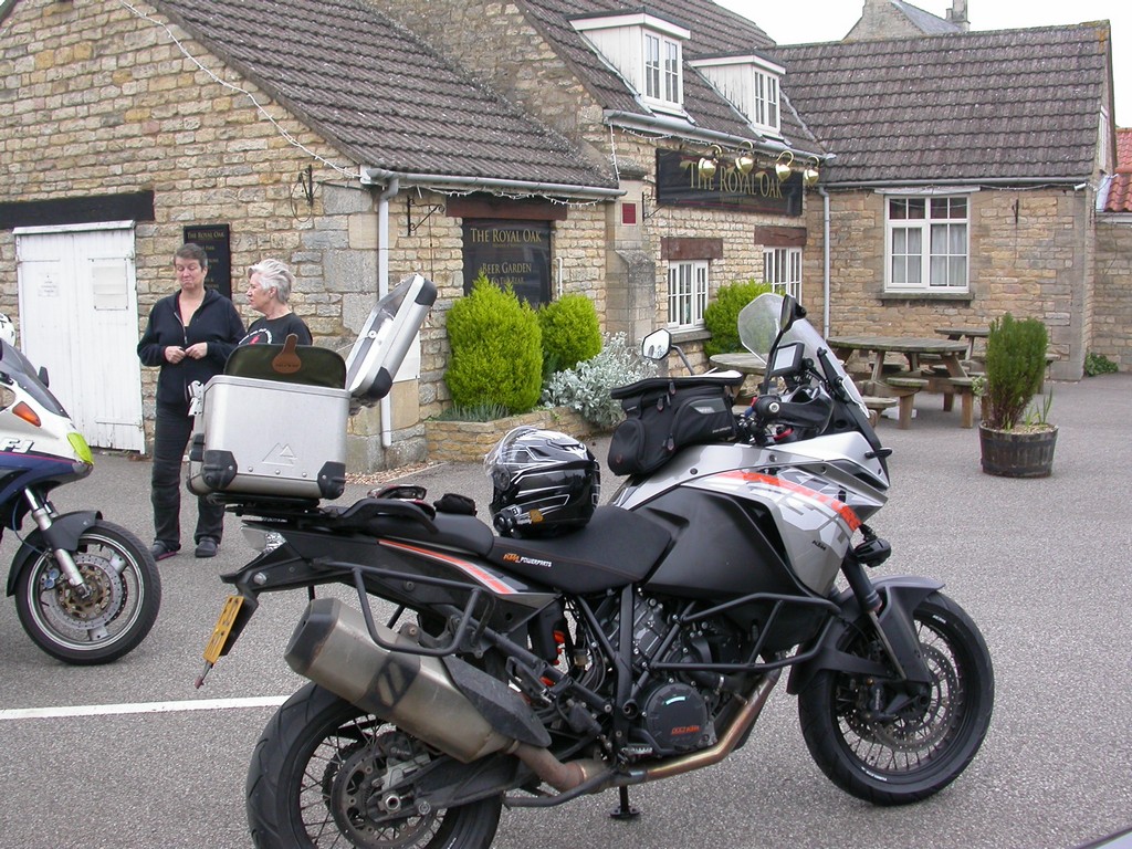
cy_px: 424
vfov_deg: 37.7
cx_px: 566
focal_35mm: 38
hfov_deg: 49.0
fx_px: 1243
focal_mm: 7.85
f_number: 3.7
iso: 100
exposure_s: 1/79.4
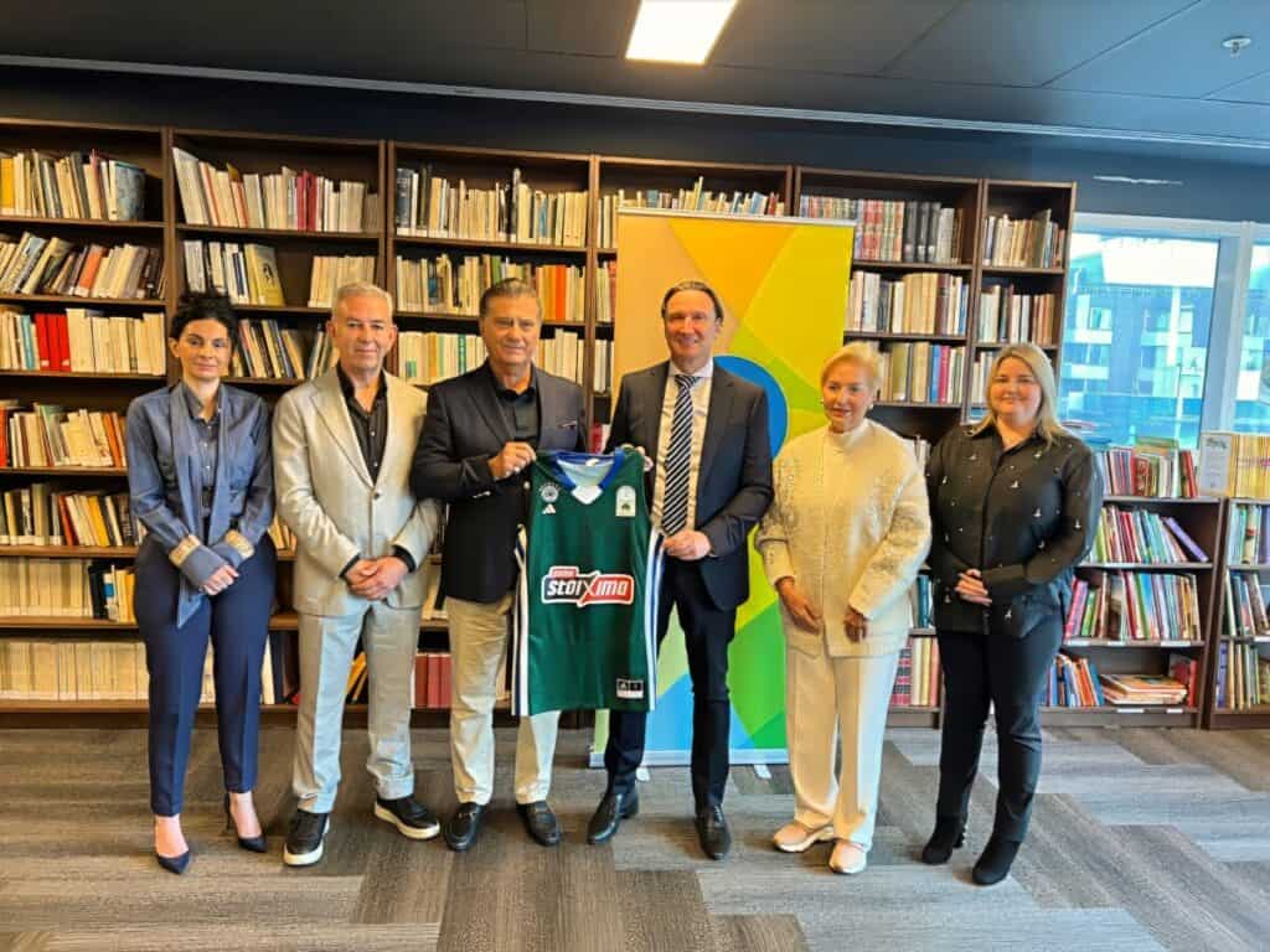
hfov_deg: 67.3
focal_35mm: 26
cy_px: 476
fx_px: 954
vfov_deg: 53.1
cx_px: 635
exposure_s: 1/50
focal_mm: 5.7
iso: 100
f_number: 1.5
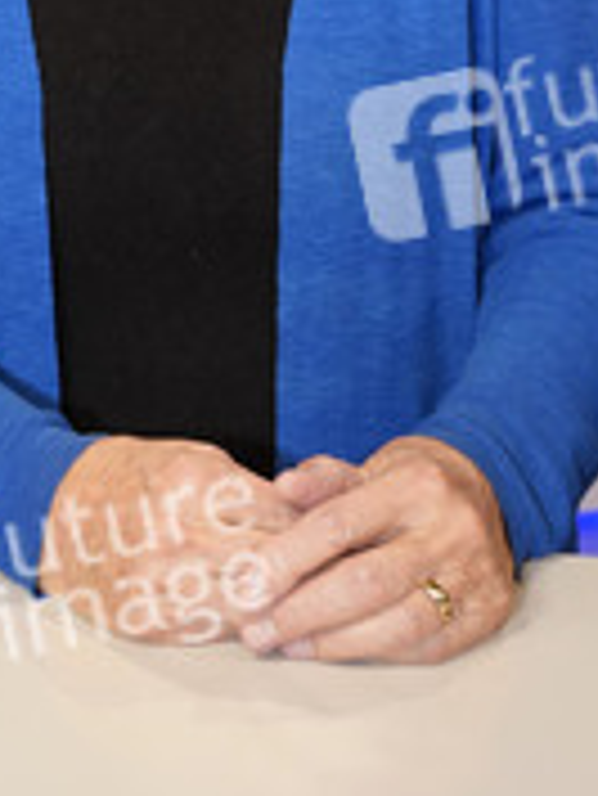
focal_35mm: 65
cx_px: 171
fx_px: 1495
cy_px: -90
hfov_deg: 22.5
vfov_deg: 27.2
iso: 2000
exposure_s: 1/125
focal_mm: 30
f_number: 5.6
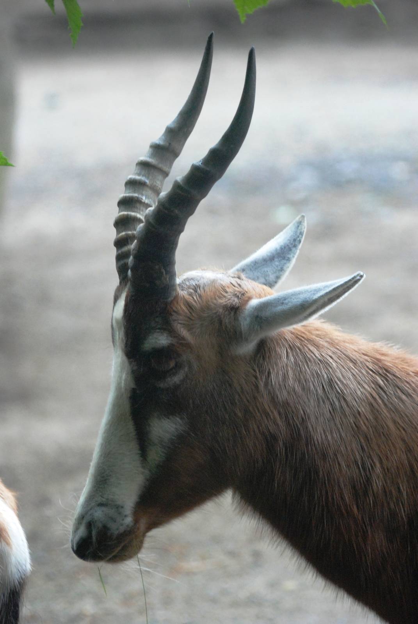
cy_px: 312
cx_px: 209
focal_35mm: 202
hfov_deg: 6.8
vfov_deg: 10.1
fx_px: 3517
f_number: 4.2
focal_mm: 135
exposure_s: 1/160
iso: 1600
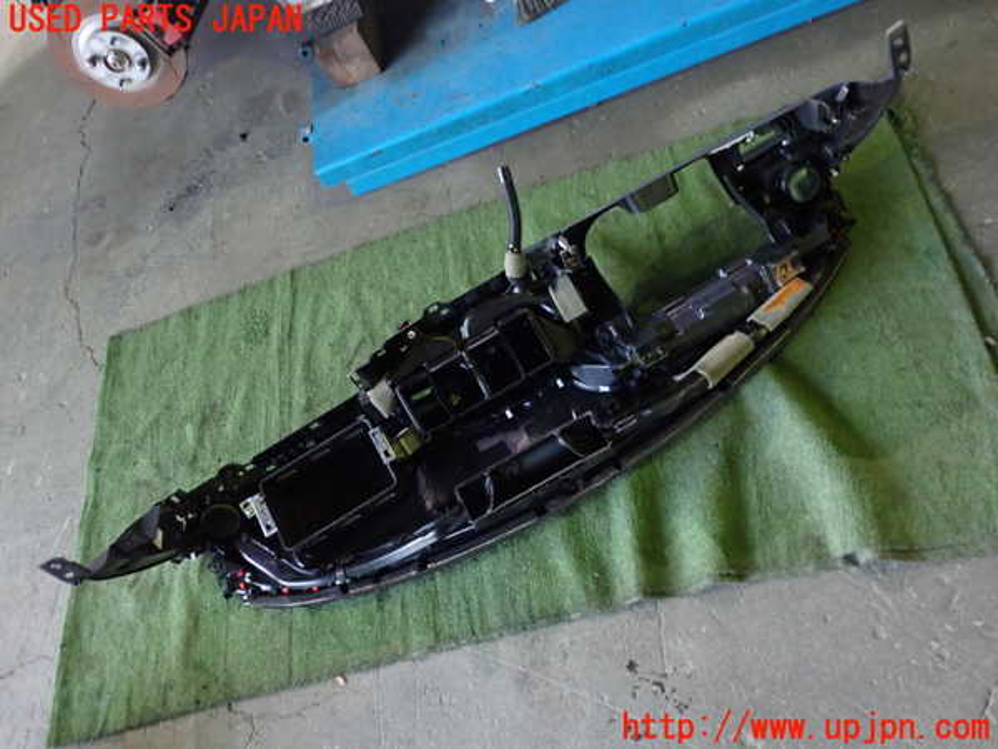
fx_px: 865
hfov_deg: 60.0
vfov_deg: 46.8
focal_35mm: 30
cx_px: 499
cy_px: 374
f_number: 2.3
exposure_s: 1/30
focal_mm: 5.4
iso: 640
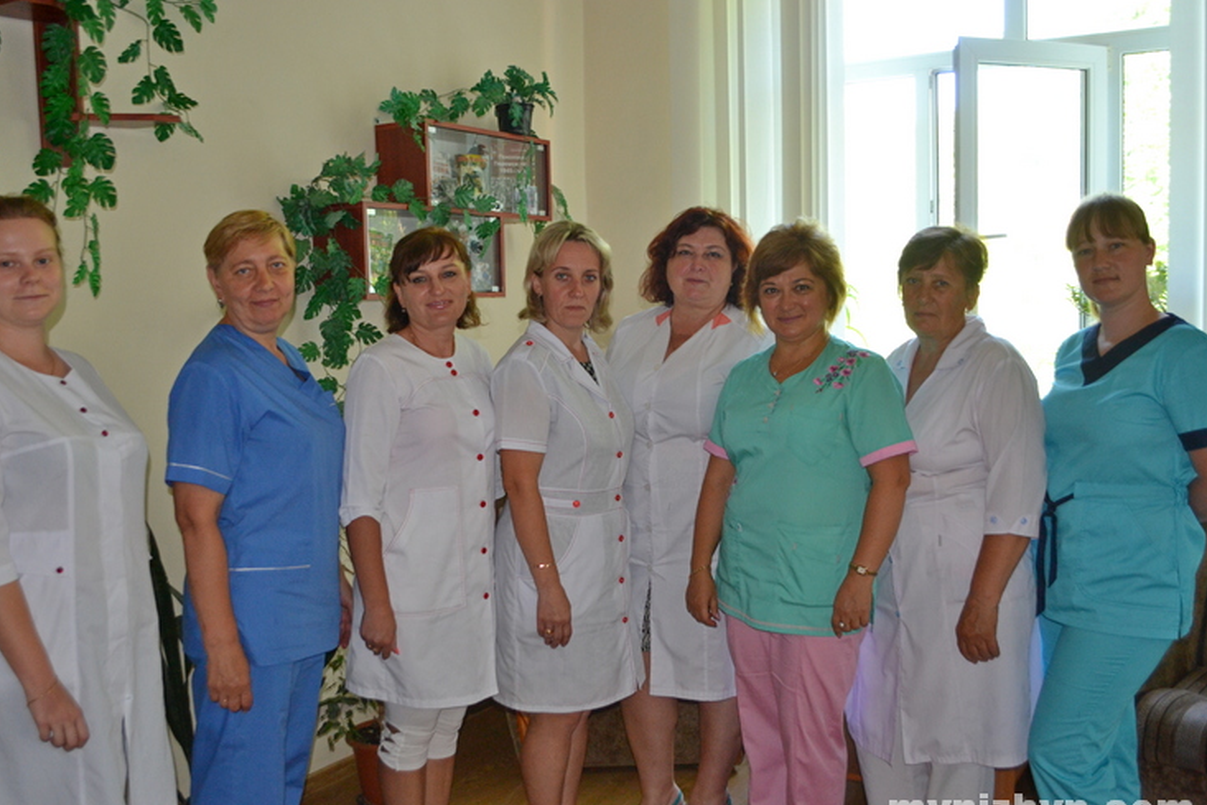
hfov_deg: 53.1
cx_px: 560
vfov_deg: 36.9
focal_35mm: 36
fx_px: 1207
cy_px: 401
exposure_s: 1/60
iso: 720
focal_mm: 22
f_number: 4
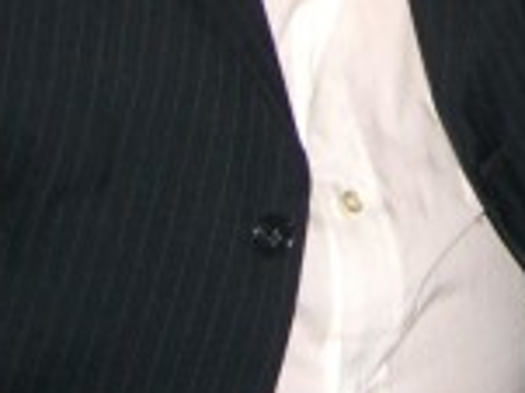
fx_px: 2288
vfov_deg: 9.3
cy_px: -334
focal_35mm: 151
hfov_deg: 12.9
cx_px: 553
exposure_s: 1/60
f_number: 2.8
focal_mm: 7.9
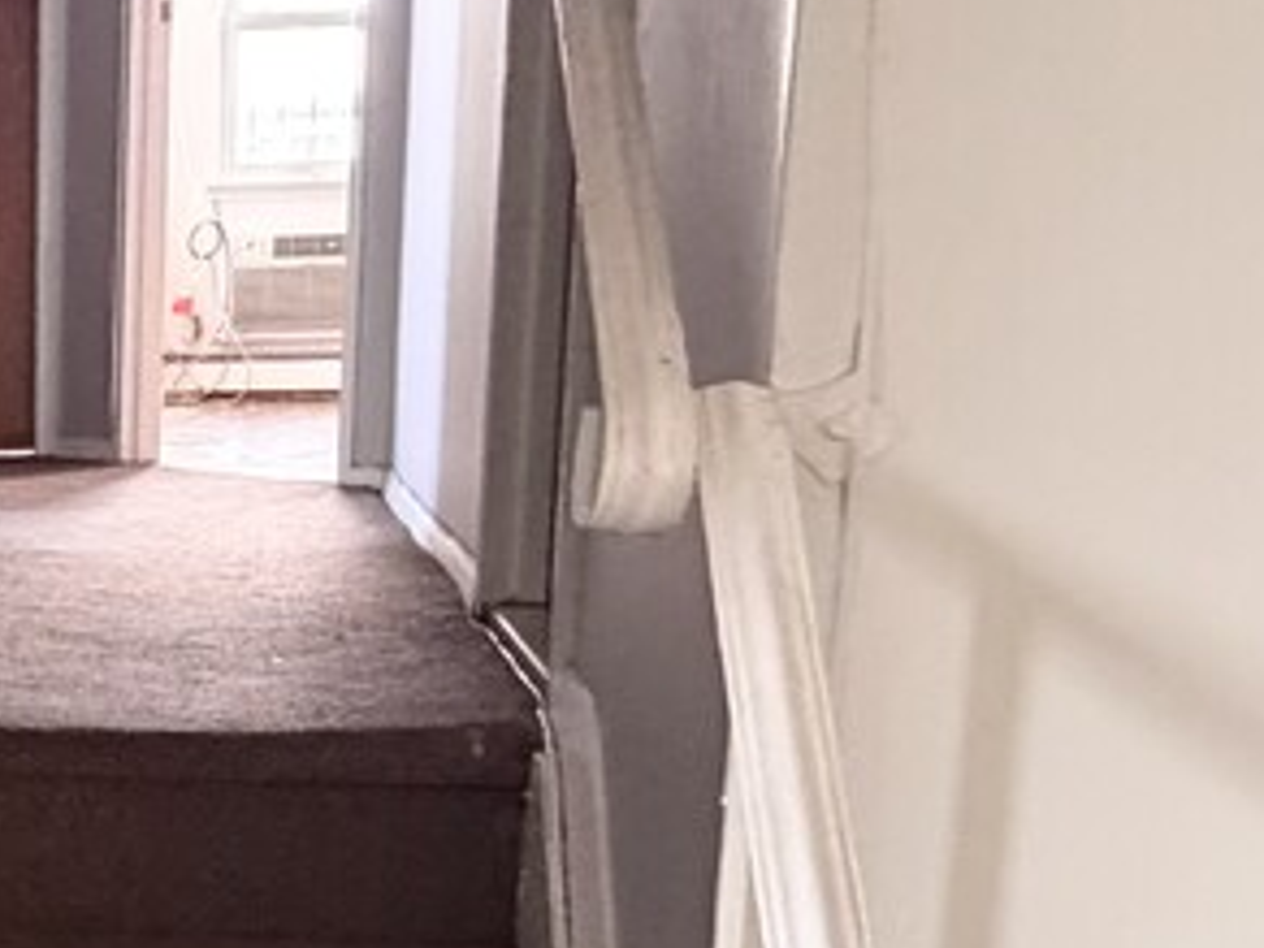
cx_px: -266
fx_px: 2337
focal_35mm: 64
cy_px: 848
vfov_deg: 22.4
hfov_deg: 26.7
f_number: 2.2
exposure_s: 1/60
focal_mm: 2.22
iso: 640
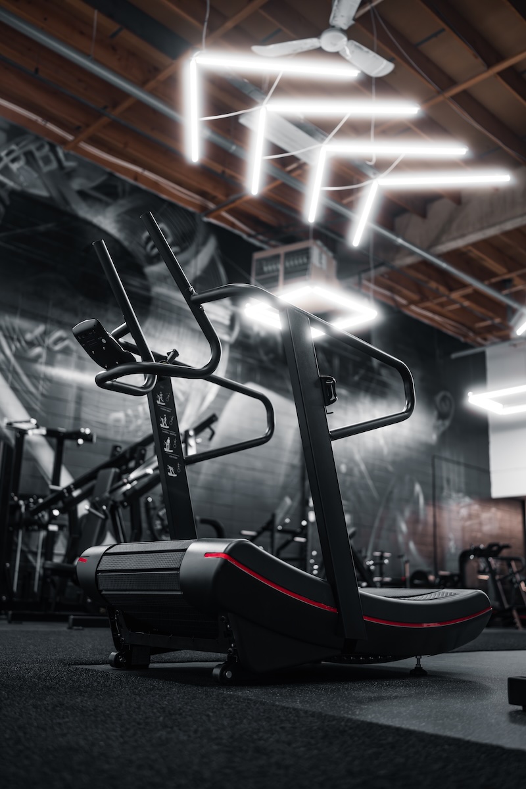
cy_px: 394
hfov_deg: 37.9
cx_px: 263
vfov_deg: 54.4
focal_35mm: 35
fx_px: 767
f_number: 1.4
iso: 400
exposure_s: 1/80
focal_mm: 35
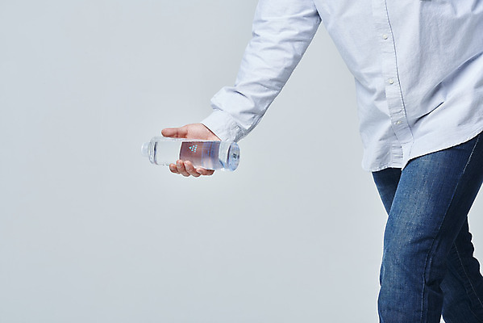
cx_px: 242
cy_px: 162
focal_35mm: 105
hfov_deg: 19.4
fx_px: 1409
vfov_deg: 13.1
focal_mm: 105
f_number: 14
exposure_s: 1/125
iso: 100
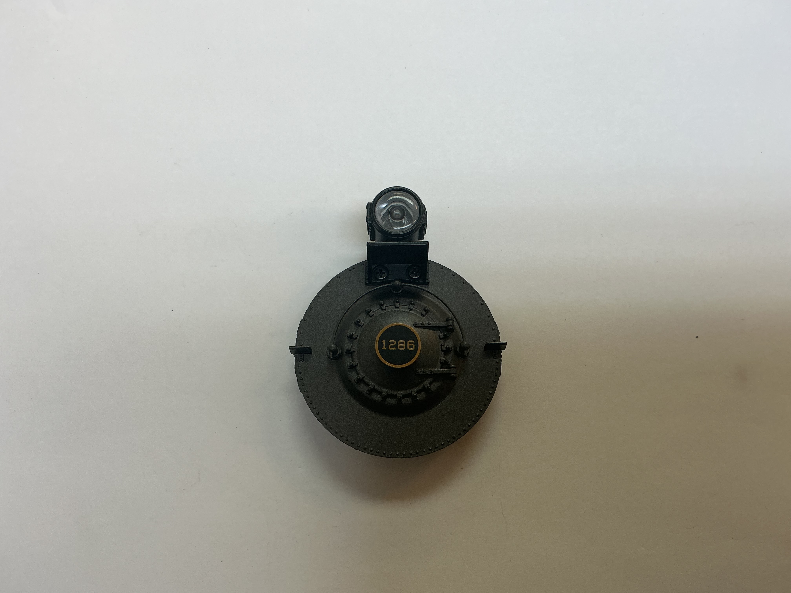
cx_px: 396
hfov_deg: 61.7
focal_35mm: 29
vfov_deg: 48.2
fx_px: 663
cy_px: 296
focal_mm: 3
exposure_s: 1/120
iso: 40
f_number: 1.8
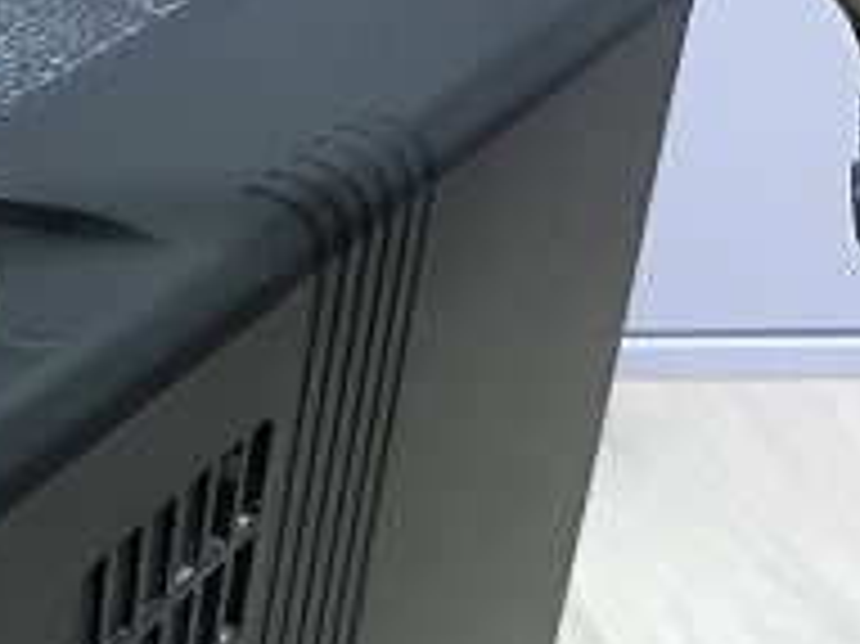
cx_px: -207
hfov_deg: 19.5
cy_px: 851
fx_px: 2334
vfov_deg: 15.0
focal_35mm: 94
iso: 100
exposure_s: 1/12
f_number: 1.8
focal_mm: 3.99
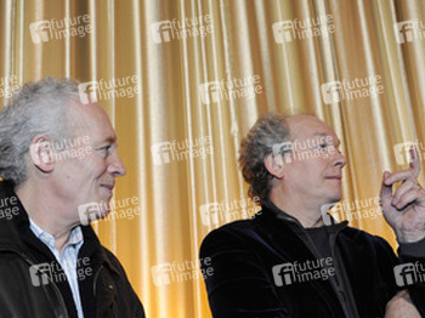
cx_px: 199
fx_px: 638
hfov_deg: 36.8
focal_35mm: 52
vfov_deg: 28.0
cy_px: 181
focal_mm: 42
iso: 1600
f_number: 5.6
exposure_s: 1/50
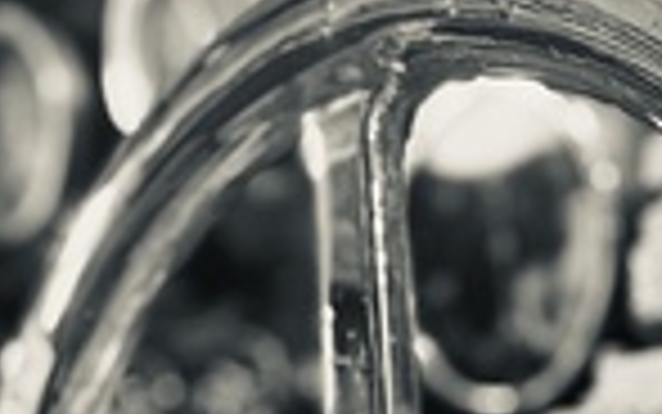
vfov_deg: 11.8
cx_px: 450
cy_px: 706
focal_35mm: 104
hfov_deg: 19.9
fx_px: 1877
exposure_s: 1/60
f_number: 1.78
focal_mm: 6.76
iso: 200
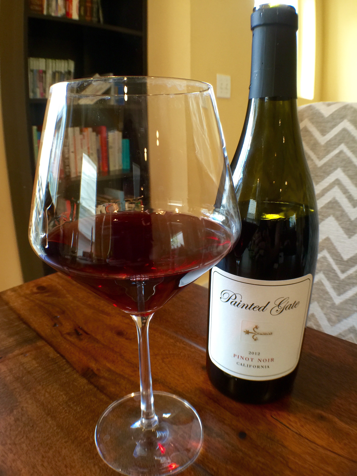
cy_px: 238
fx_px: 399
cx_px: 178
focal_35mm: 29
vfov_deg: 61.7
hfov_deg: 48.2
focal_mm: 4.15
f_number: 2.2
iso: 50
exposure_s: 1/15
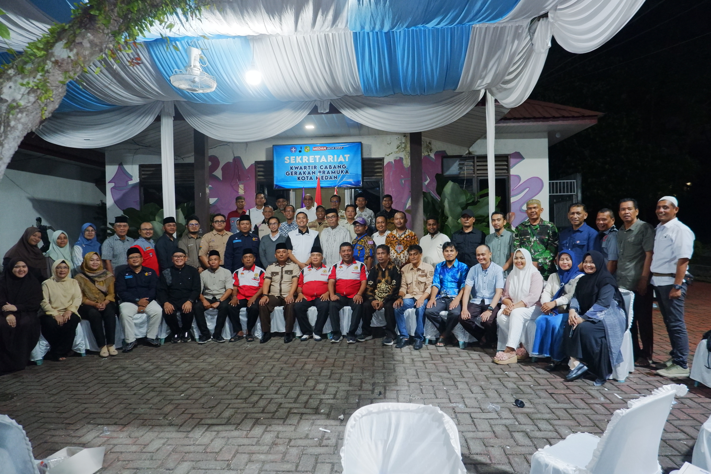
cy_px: 237
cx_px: 356
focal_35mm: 23
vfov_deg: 55.1
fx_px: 454
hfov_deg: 76.1
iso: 3200
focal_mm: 15
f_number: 3.5
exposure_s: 1/60
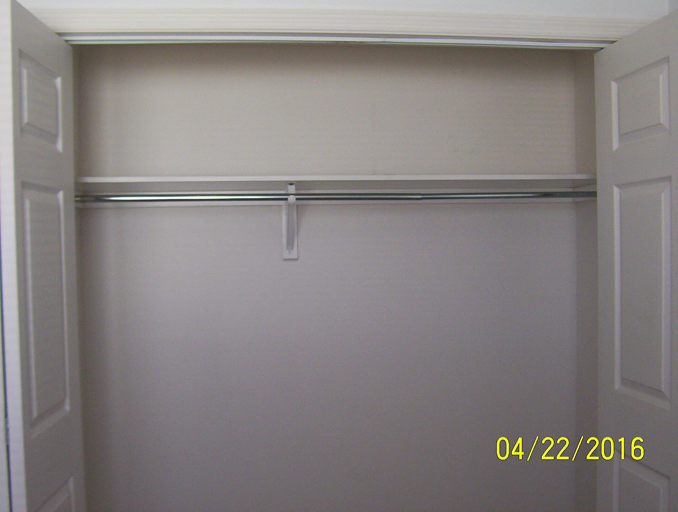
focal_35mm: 36
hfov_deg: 51.2
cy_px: 256
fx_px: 707
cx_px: 339
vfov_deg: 39.8
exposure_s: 1/33.6
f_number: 2.76
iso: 140
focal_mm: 5.54
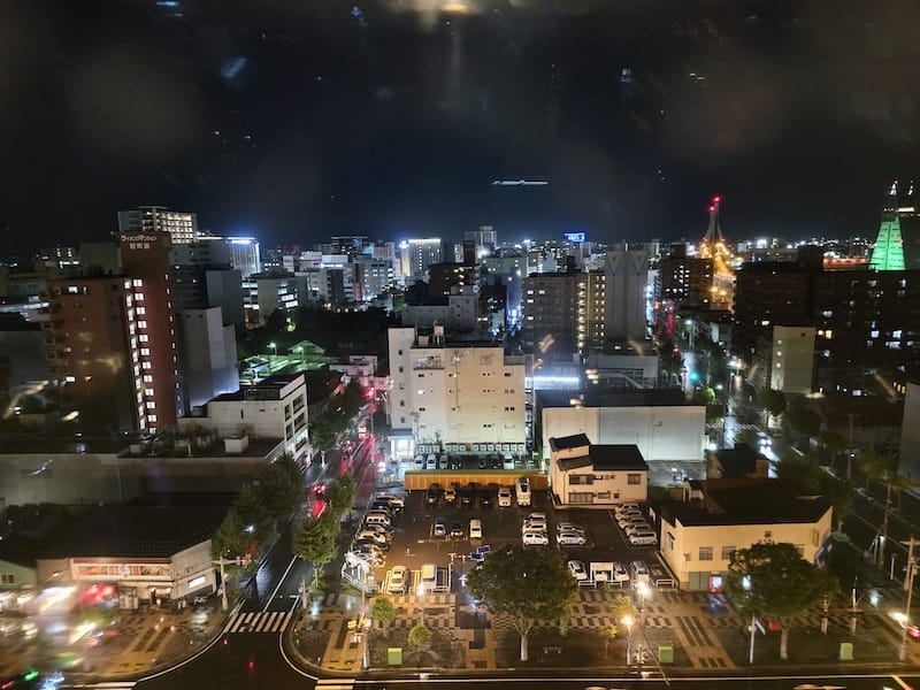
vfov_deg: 58.9
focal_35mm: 23
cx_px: 460
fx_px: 611
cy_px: 345
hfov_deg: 73.9
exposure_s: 1/17.2
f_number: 1.7
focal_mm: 6.3
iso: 1250
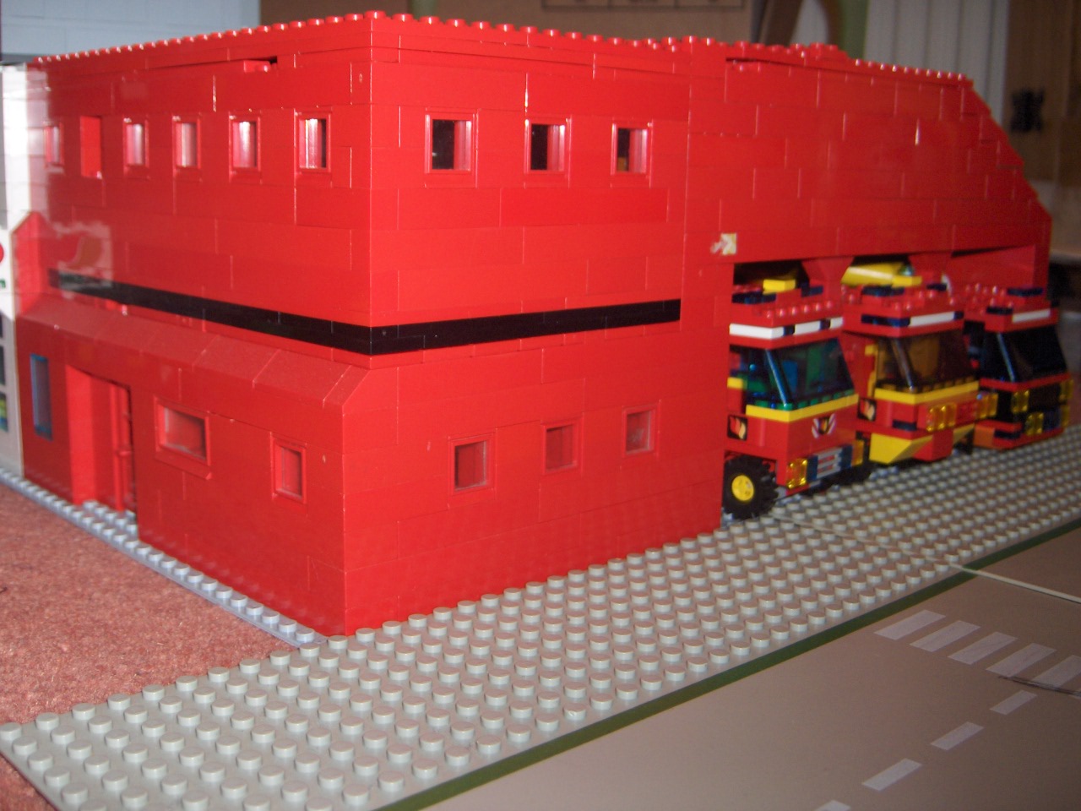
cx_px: 540
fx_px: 1218
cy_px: 406
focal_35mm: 39
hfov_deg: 47.9
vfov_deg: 36.8
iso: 100
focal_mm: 8
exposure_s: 1/60
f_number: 2.8
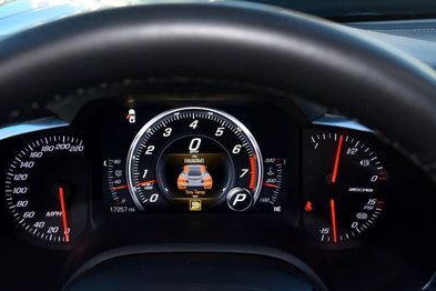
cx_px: 191
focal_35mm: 44
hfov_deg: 44.4
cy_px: 199
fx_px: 533
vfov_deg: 30.2
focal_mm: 18
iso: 800
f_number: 5.6
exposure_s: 1/125
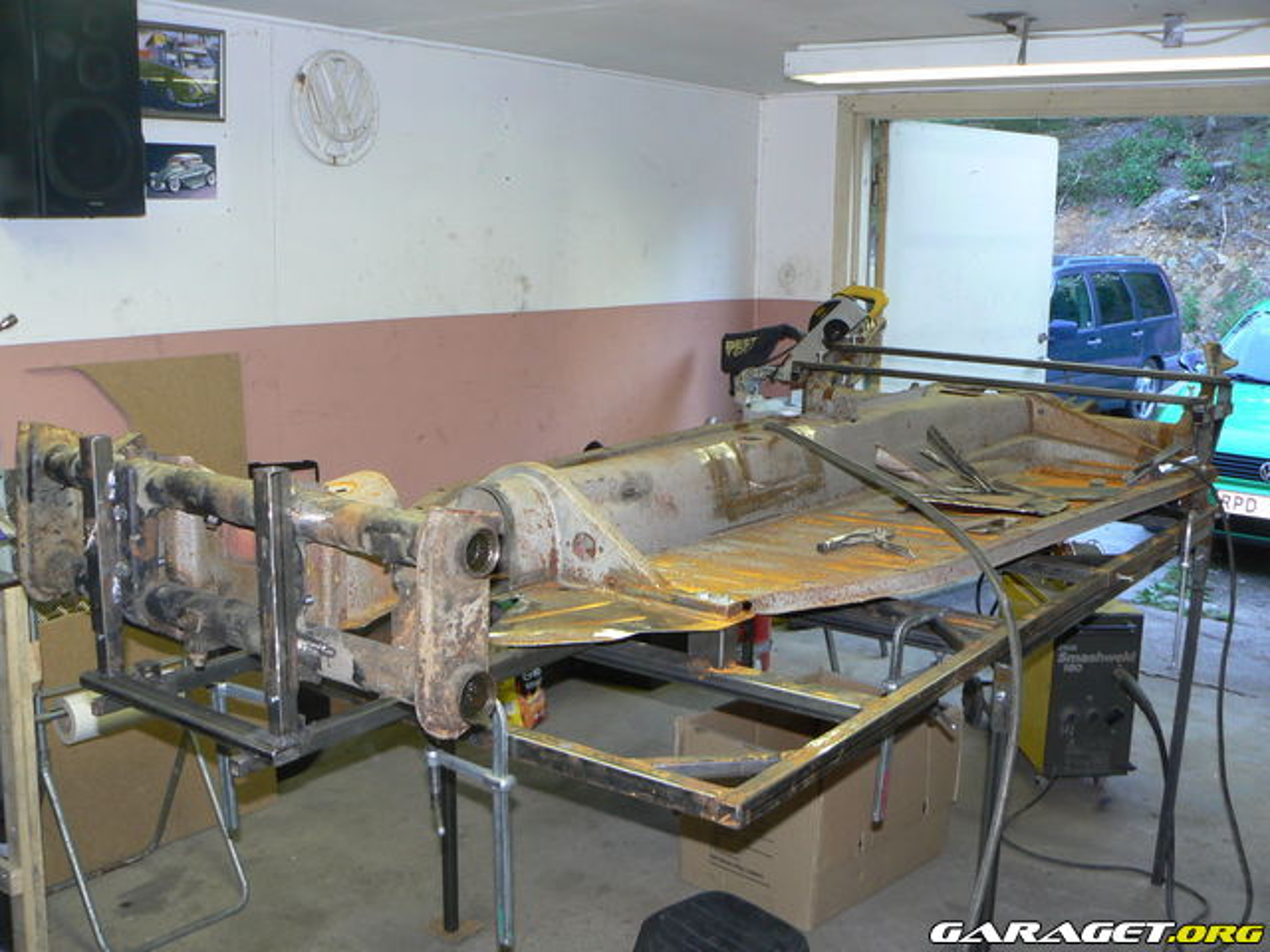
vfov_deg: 39.7
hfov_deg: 51.4
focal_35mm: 36
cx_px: 635
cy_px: 476
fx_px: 1321
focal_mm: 6
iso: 125
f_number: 2.8
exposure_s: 1/30
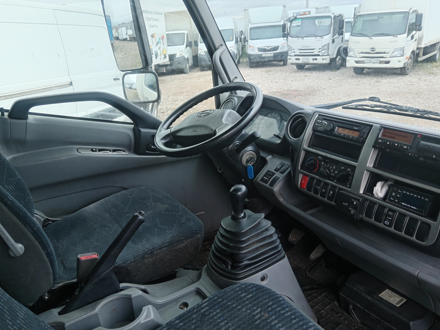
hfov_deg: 63.4
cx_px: 218
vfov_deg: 49.7
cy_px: 170
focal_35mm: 28
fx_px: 356
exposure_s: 1/100
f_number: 1.9
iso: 109
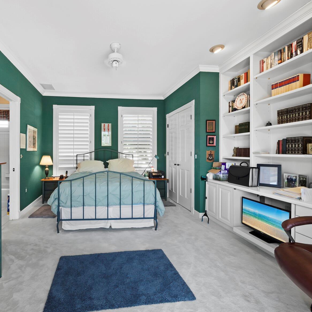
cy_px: 156
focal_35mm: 17
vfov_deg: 84.0
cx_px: 115
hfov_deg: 82.2
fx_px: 173
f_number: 11
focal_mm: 7
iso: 200
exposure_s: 1/2.5
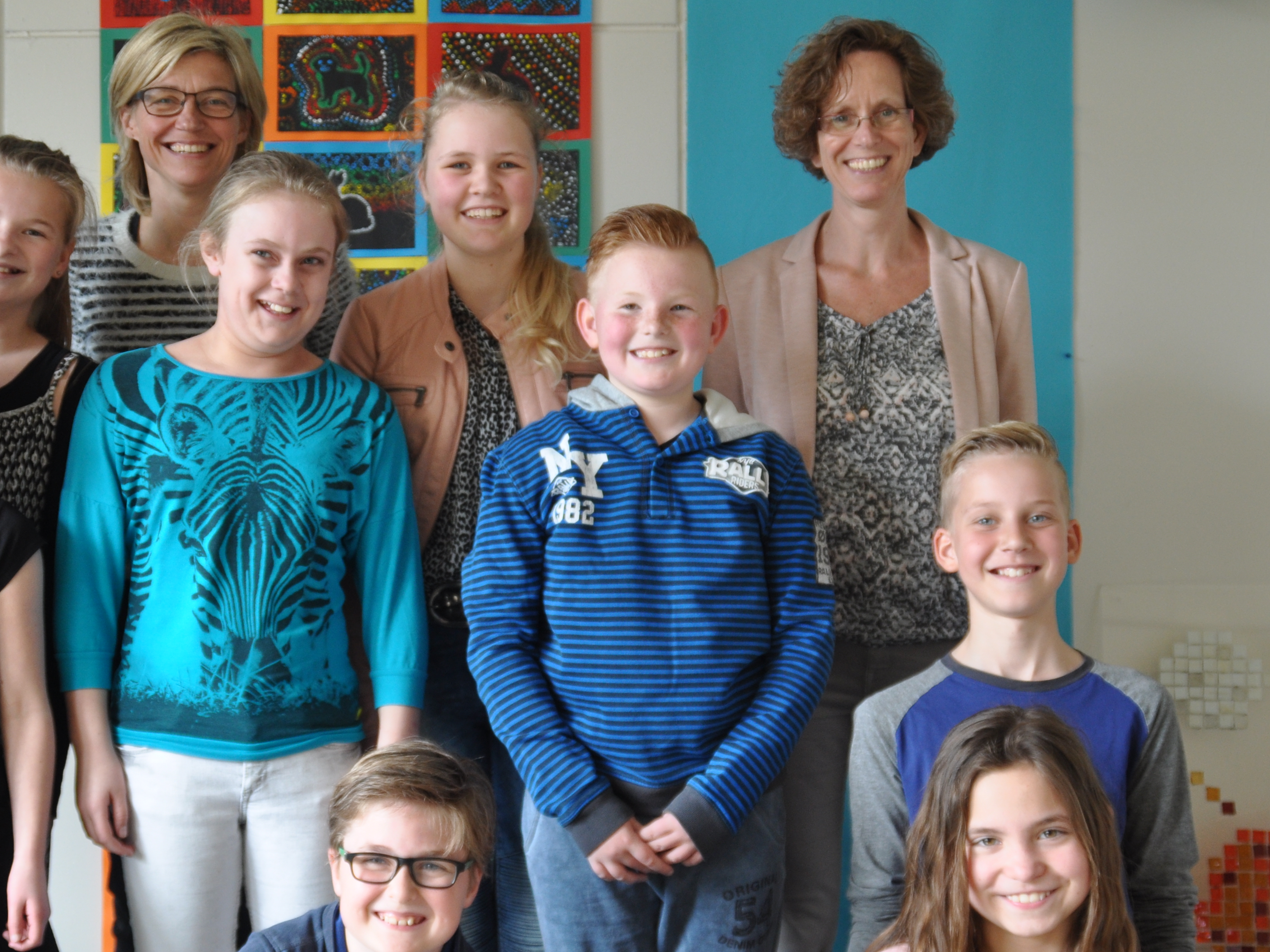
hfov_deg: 34.9
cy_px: 557
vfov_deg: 26.6
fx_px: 2008
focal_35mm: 55
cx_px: 490
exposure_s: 1/80
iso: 400
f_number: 4.5
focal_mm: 25
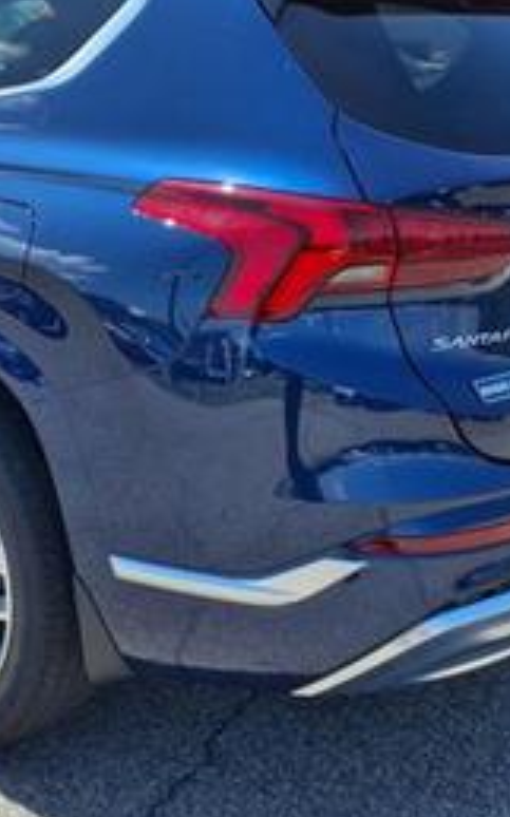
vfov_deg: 36.1
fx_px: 1247
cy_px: 317
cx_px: 57
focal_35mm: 56
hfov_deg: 22.6
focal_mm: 3.58
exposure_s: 1/1667
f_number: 1.9
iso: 40
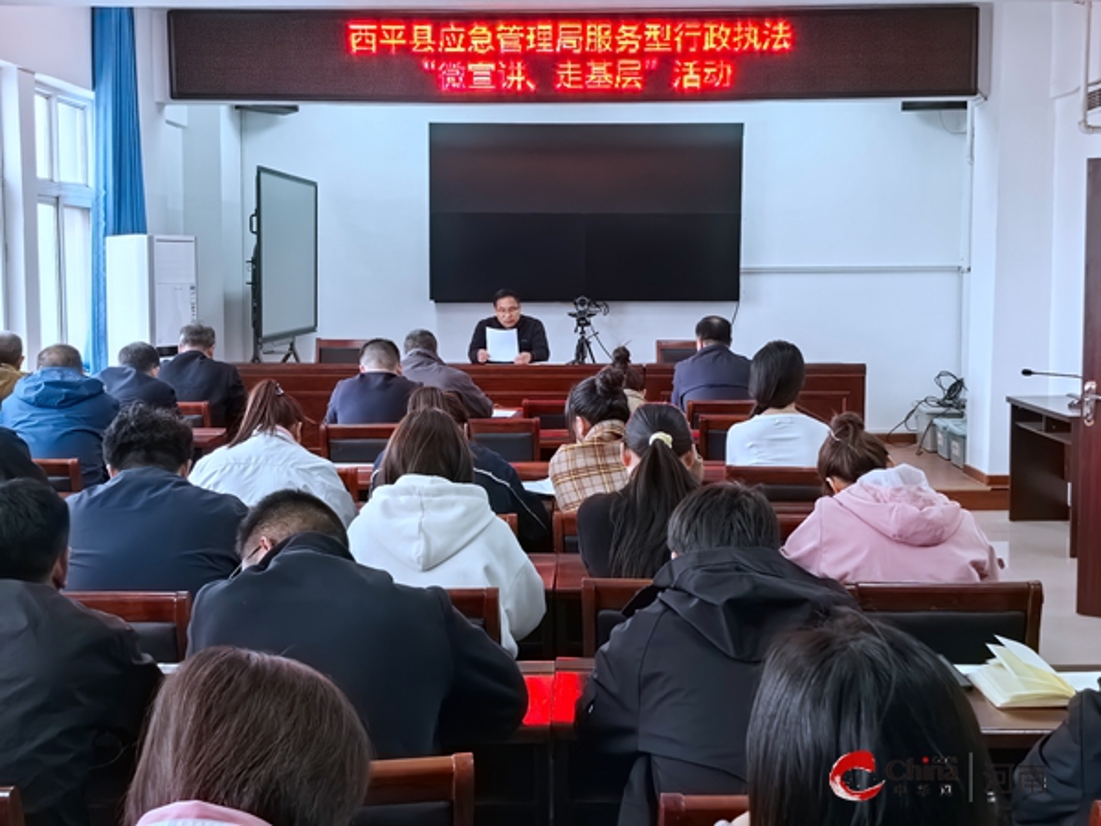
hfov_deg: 39.7
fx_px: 1527
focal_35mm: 48
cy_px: 413
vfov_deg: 30.3
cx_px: 550
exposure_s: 1/333
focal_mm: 5.75
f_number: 2
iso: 640
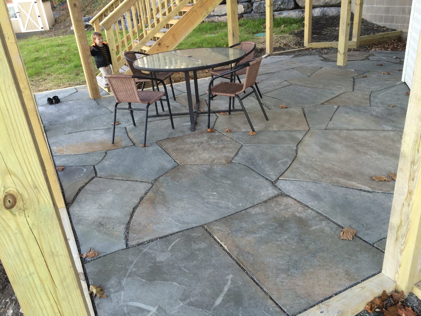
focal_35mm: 29
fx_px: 353
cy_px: 158
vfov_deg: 48.2
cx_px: 210
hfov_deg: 61.7
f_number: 2.2
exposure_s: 1/120
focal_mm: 4.15
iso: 64
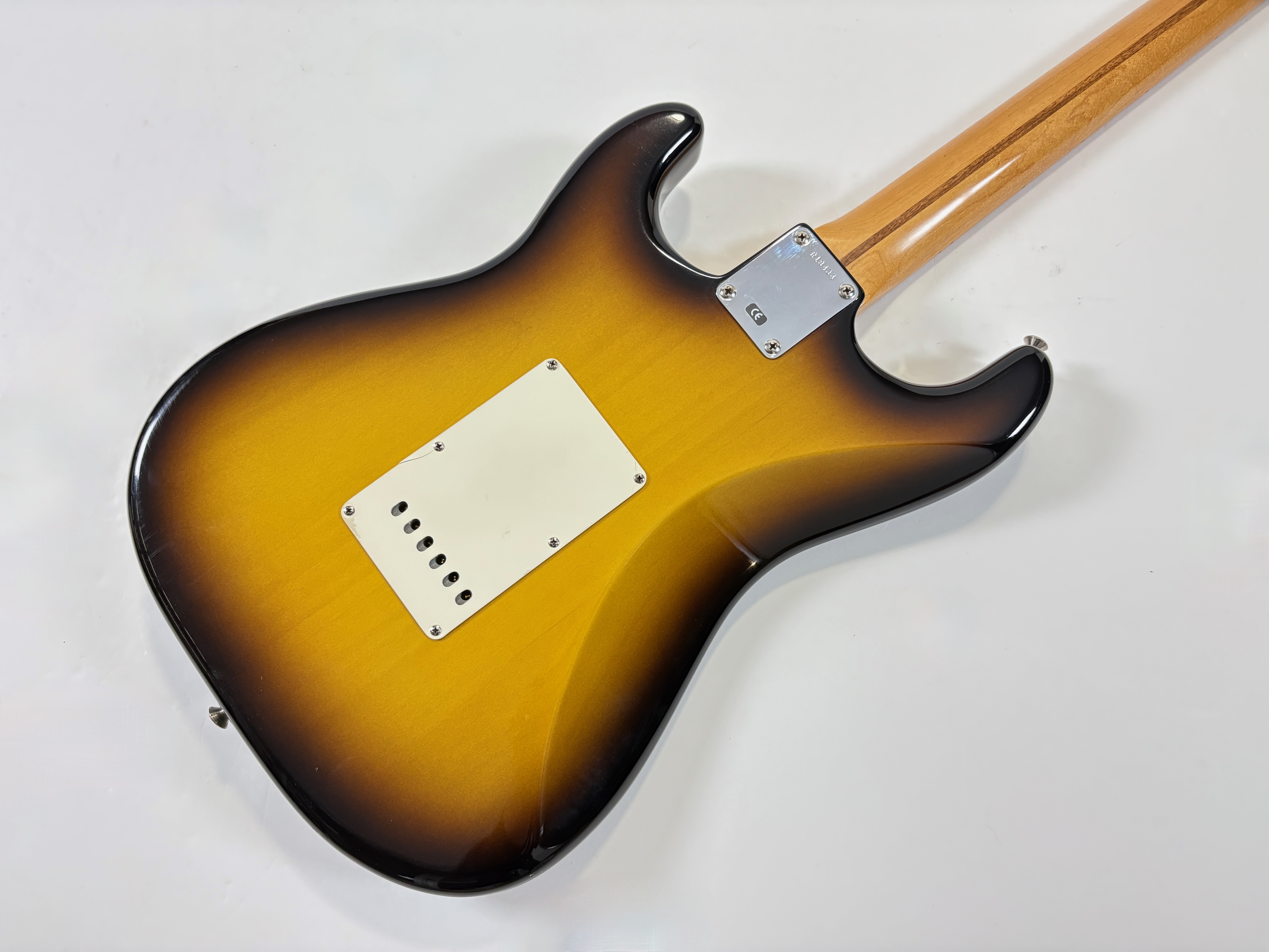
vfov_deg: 53.1
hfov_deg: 67.3
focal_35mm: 26
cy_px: 476
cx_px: 634
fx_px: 953
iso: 250
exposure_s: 1/50
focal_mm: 5.96
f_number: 1.6
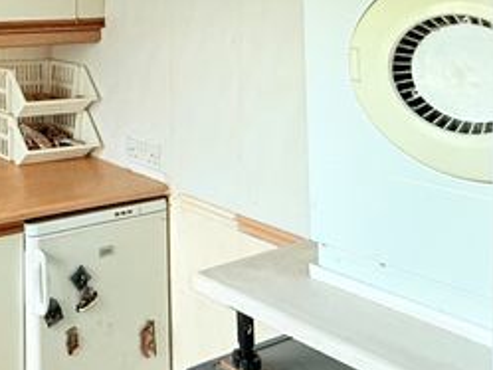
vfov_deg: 29.7
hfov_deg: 34.4
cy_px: -12
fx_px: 641
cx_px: -87
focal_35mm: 45
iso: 500
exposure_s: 1/60
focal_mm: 2.22
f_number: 2.2
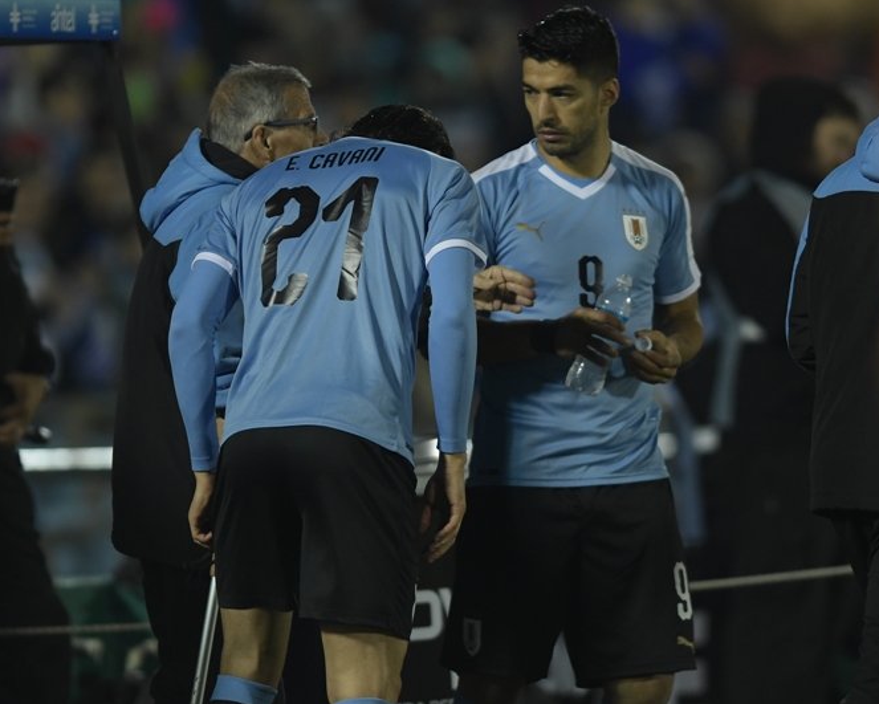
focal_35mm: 679
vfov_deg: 2.3
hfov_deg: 2.8
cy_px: 352
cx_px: 443
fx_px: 17672
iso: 1600
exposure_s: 1/640
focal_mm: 400
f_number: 2.8
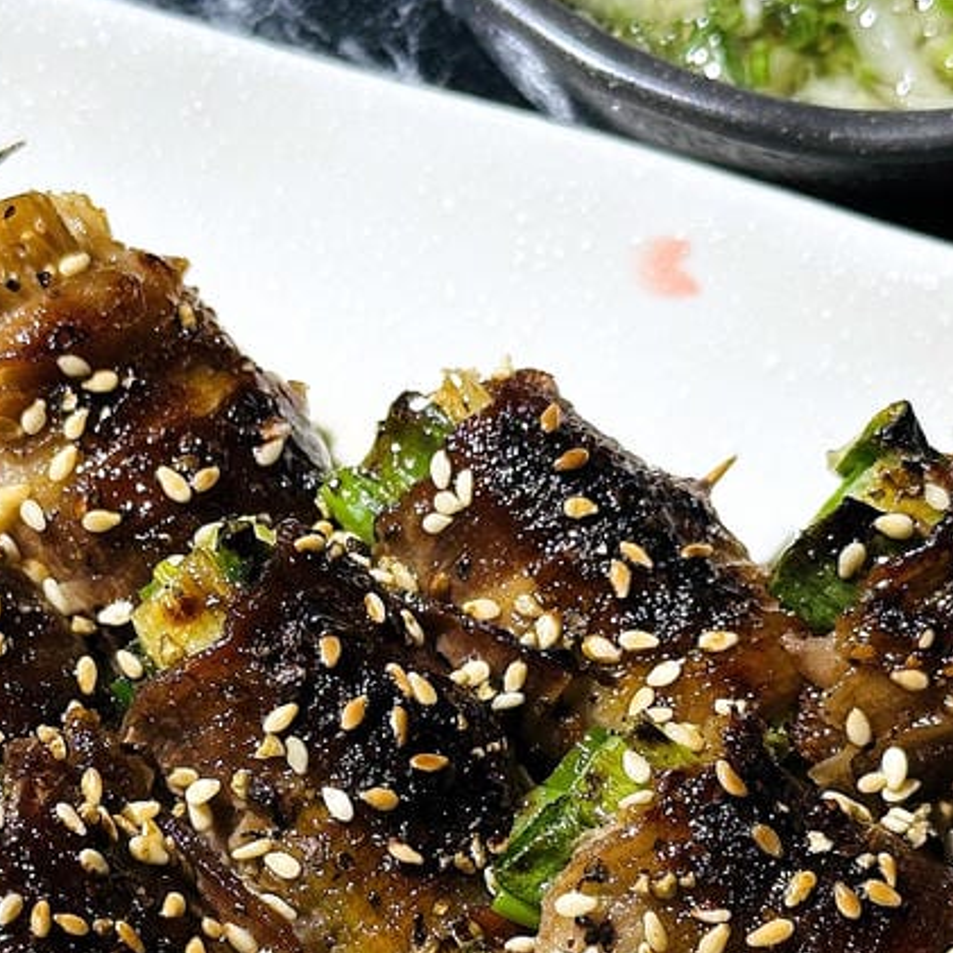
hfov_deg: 14.4
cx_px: 274
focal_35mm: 121
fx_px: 3769
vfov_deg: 14.4
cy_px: 675
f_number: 1.78
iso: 50
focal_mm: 6.86
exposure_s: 1/60
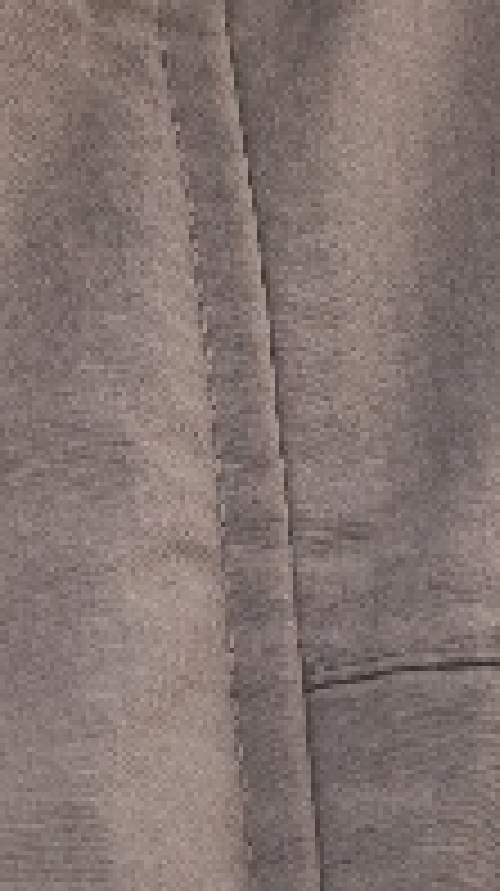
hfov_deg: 0.7
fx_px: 42038
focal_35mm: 1779
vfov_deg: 1.2
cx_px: -1910
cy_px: -911
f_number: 2.8
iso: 400
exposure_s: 1/5000
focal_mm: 168
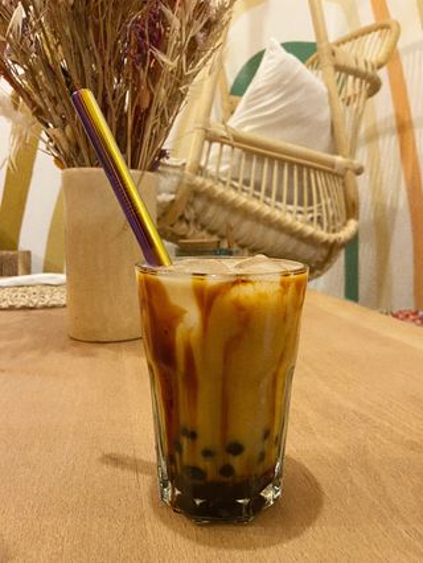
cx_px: 212
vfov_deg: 67.3
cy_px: 282
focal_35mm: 26
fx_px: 423
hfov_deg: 53.1
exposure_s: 1/33
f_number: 1.8
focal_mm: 4.25
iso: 500
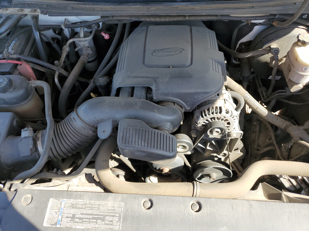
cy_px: 116
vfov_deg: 53.1
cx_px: 154
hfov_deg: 67.3
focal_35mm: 26
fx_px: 232
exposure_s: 1/417
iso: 50
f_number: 1.5
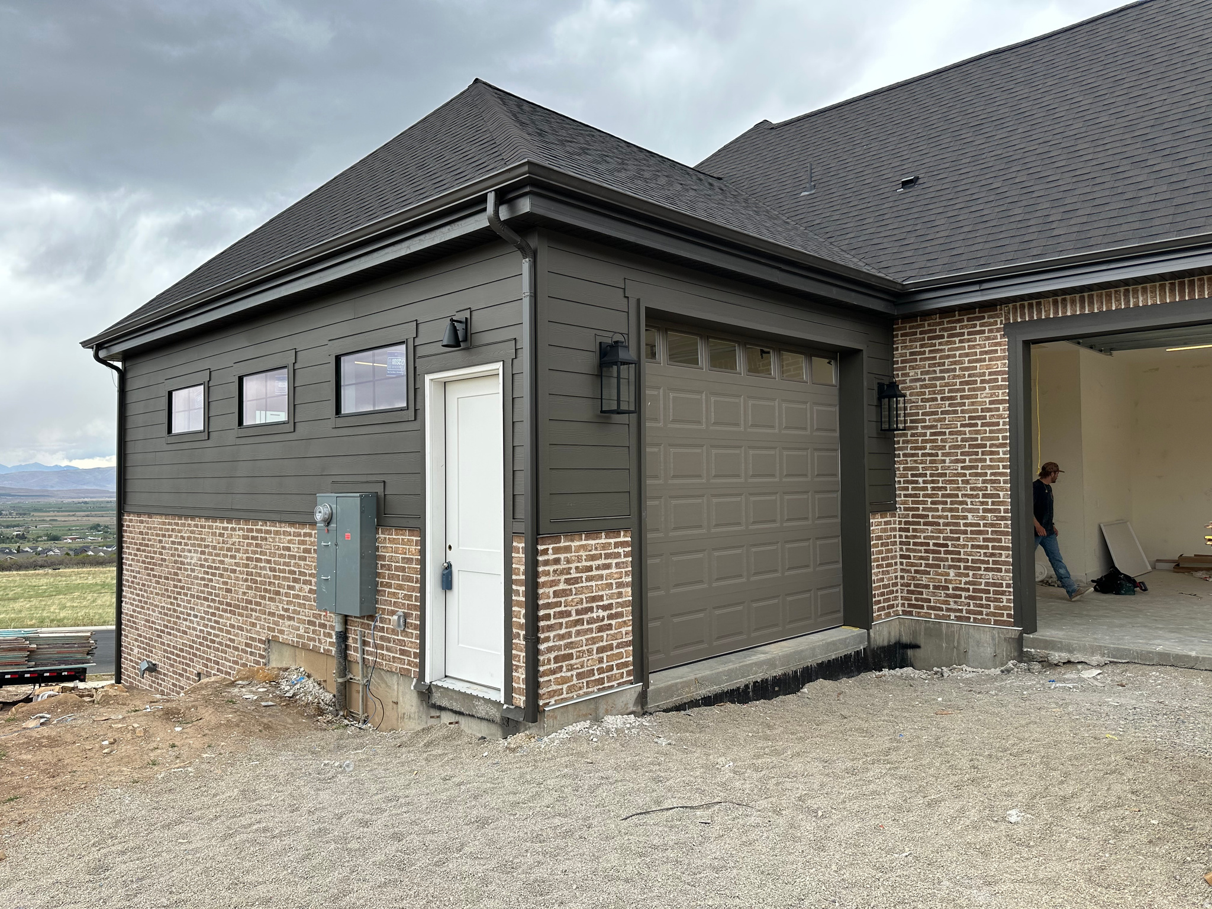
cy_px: 454
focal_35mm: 24
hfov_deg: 71.6
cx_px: 606
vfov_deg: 56.8
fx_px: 840
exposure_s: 1/1393
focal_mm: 6.86
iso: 80
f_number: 1.78
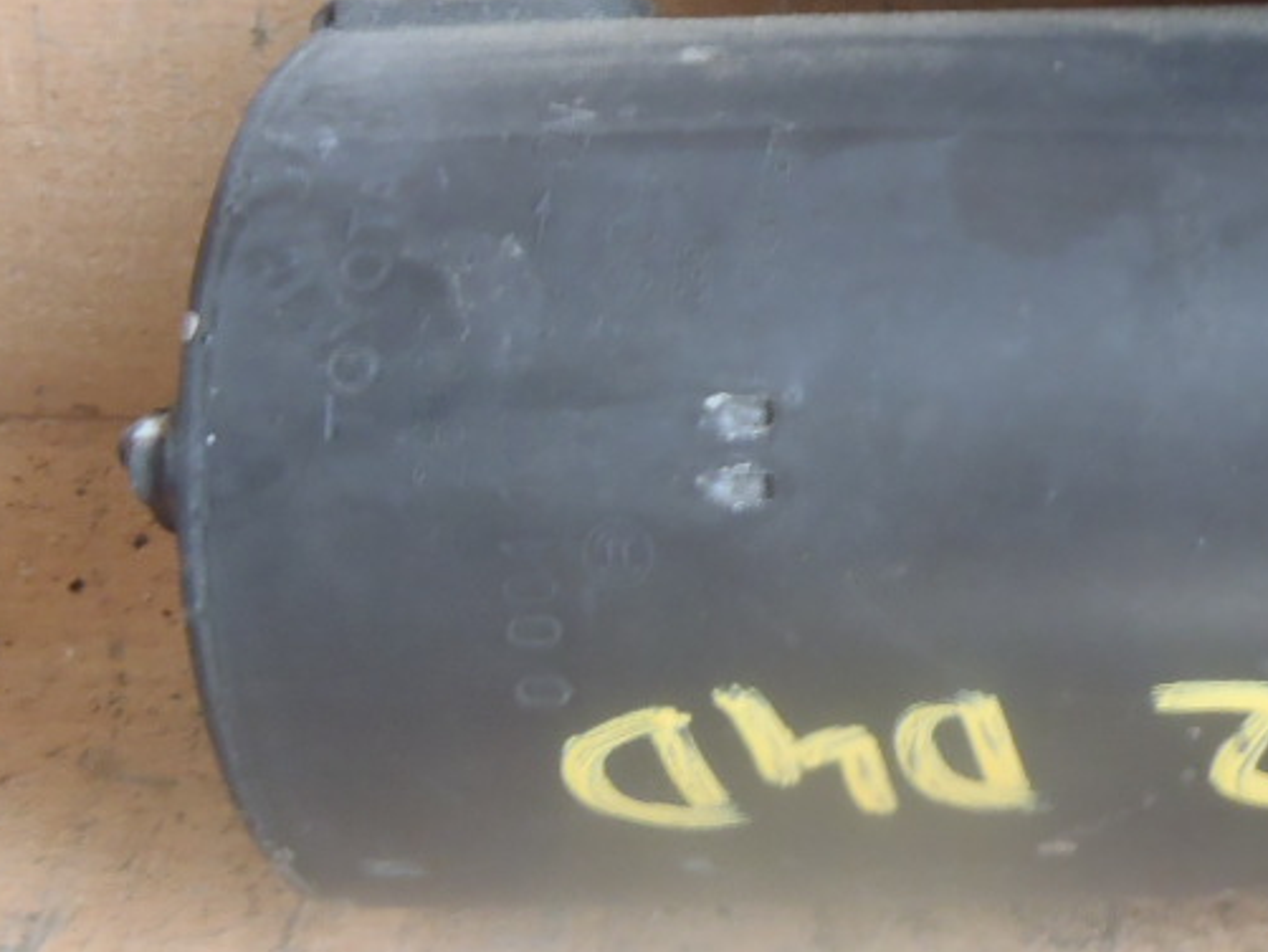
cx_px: 1544
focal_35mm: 97
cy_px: 223
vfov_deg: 15.2
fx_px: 3554
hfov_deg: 19.0
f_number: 4.6
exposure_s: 1/13
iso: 200
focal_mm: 6.83
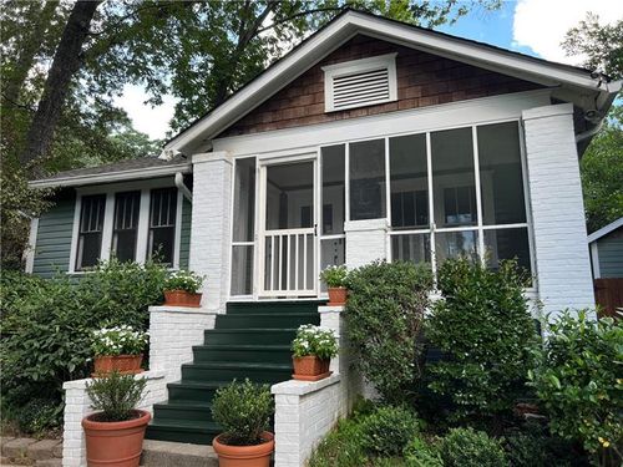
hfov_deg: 67.3
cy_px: 234
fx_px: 468
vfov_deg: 53.1
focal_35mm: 26
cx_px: 312
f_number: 1.5
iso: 40
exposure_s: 1/219
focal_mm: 5.7
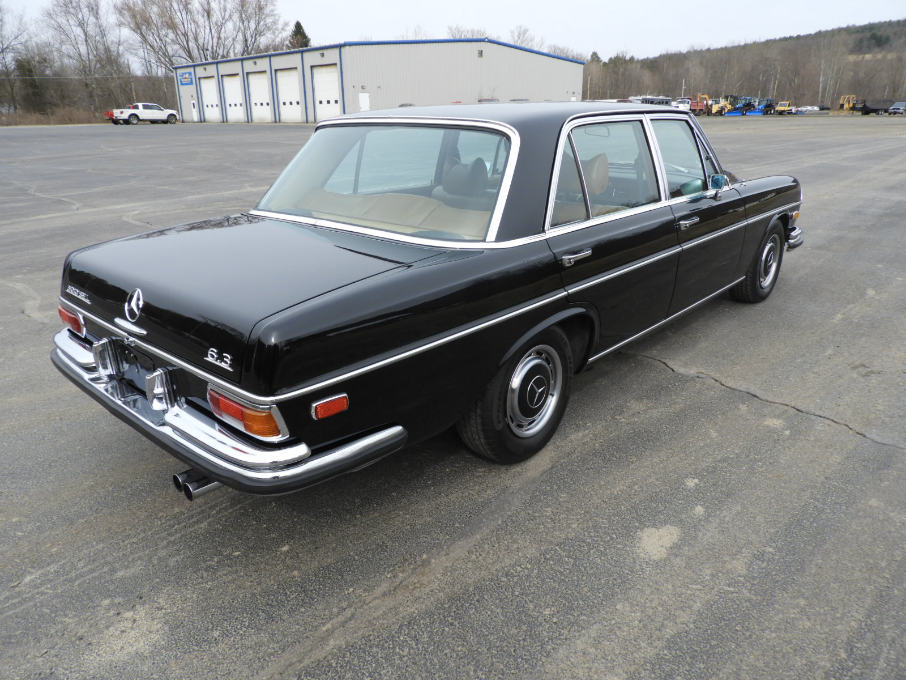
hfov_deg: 71.6
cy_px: 340
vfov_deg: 56.8
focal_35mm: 24
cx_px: 453
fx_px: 628
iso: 100
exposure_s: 1/640
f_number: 3.3
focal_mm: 4.3
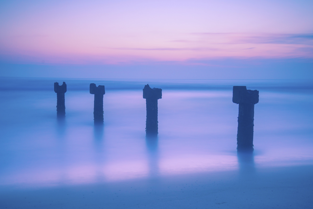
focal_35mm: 48
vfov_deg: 28.1
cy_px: 104
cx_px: 156
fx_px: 417
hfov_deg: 41.1
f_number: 8
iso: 400
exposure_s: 243
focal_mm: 48
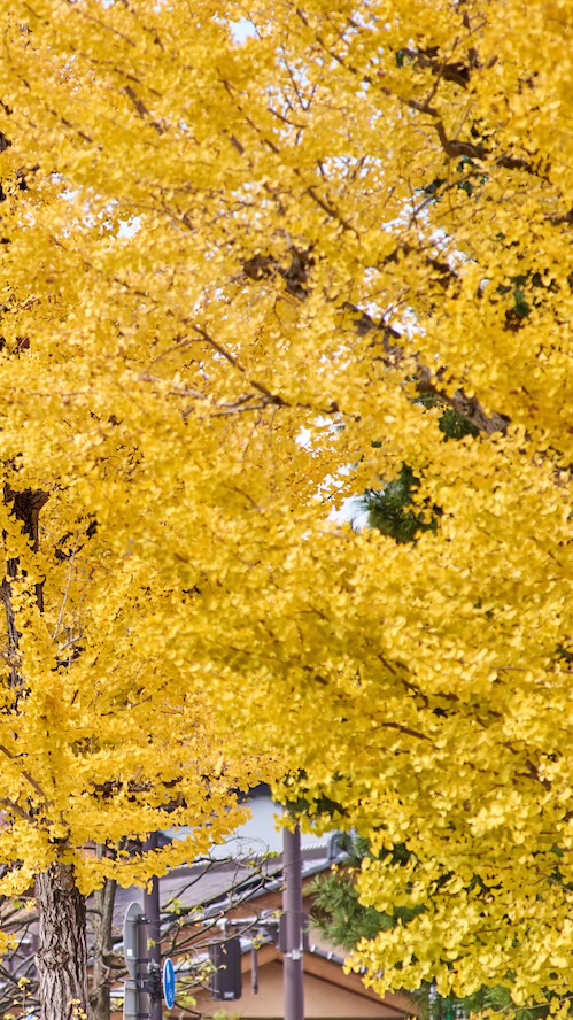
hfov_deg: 3.4
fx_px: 9569
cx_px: -85
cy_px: 547
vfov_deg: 6.1
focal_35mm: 354
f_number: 4
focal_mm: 200
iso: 100
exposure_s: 1/640
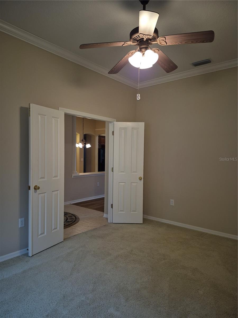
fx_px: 211
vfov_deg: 73.9
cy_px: 159
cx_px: 119
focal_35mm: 23
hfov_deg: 58.9
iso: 125
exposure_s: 1/60
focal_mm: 5.4
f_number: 1.8
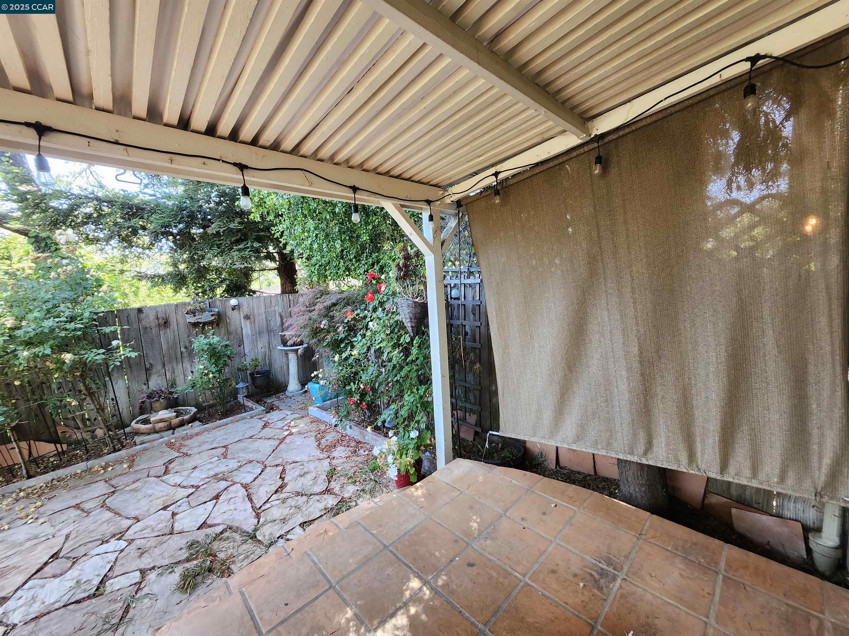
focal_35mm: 13
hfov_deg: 106.2
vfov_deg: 89.9
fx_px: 319
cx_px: 424
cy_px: 318
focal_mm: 1.74
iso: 125
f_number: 2.2
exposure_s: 1/60
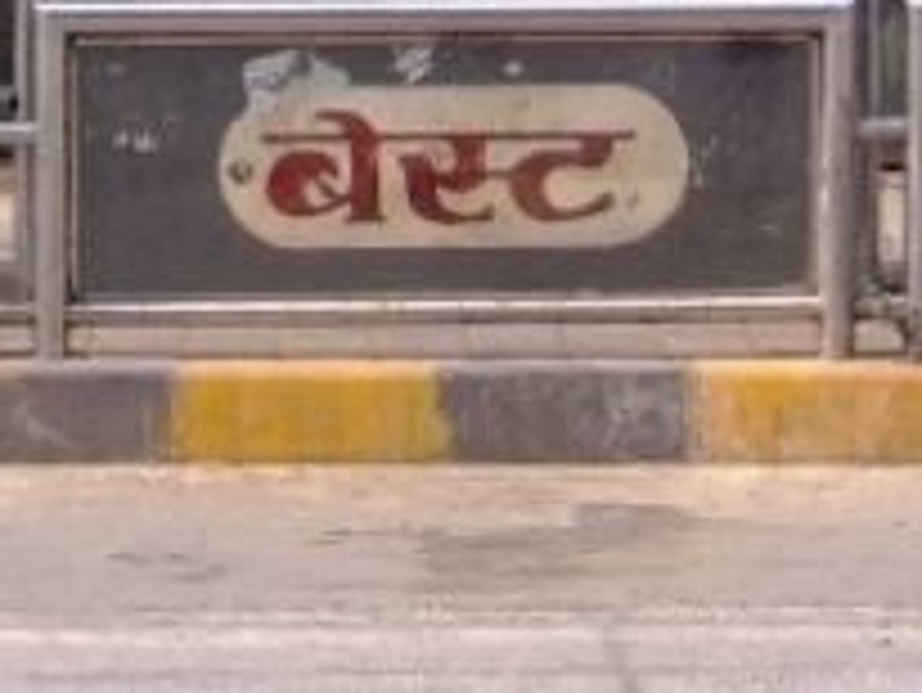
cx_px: 423
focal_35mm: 235
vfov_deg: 6.3
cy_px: -310
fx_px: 6263
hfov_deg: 8.4
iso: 125
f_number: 4.2
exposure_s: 1/400
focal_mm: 6.4
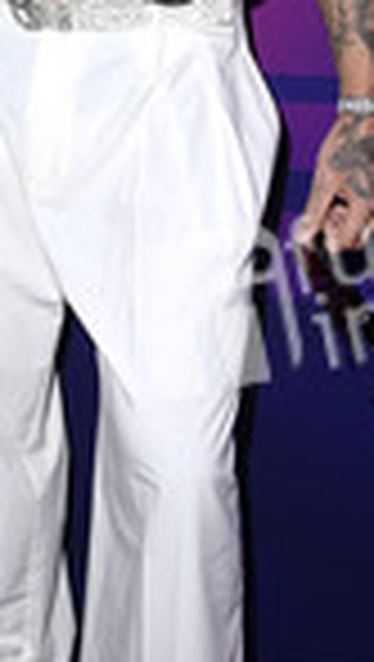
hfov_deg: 13.1
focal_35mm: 91
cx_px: -50
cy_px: 68
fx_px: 1600
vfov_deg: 22.8
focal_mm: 32
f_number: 5.6
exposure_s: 1/250
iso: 400
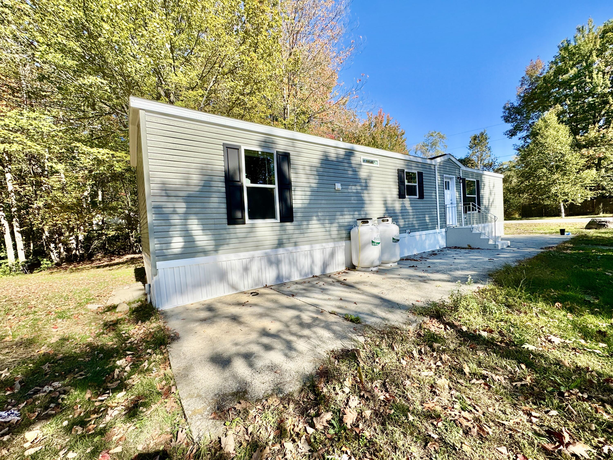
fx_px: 248
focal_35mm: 14
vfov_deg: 85.7
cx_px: 306
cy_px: 230
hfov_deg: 102.1
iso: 50
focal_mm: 2.22
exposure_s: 1/1976
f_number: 2.2
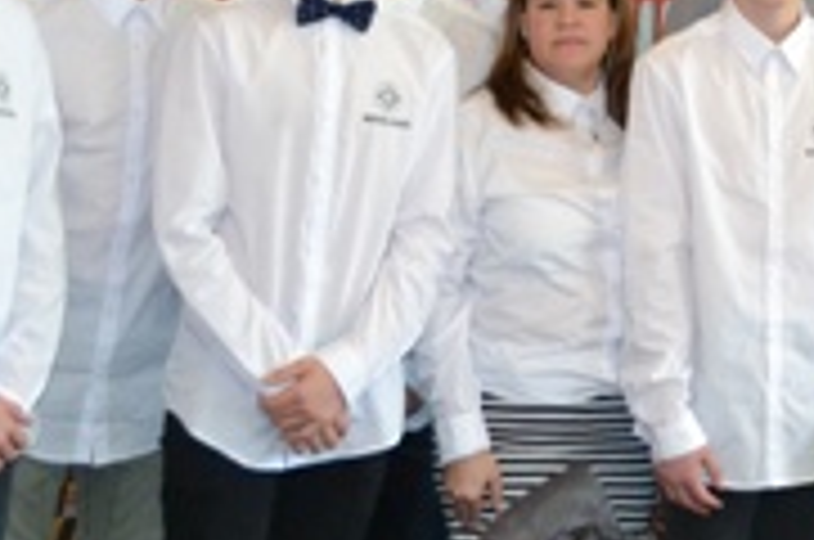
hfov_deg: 16.6
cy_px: -34
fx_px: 2641
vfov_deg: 11.5
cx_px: 1025
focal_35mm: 117
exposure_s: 1/60
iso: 2500
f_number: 3.8
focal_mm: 22
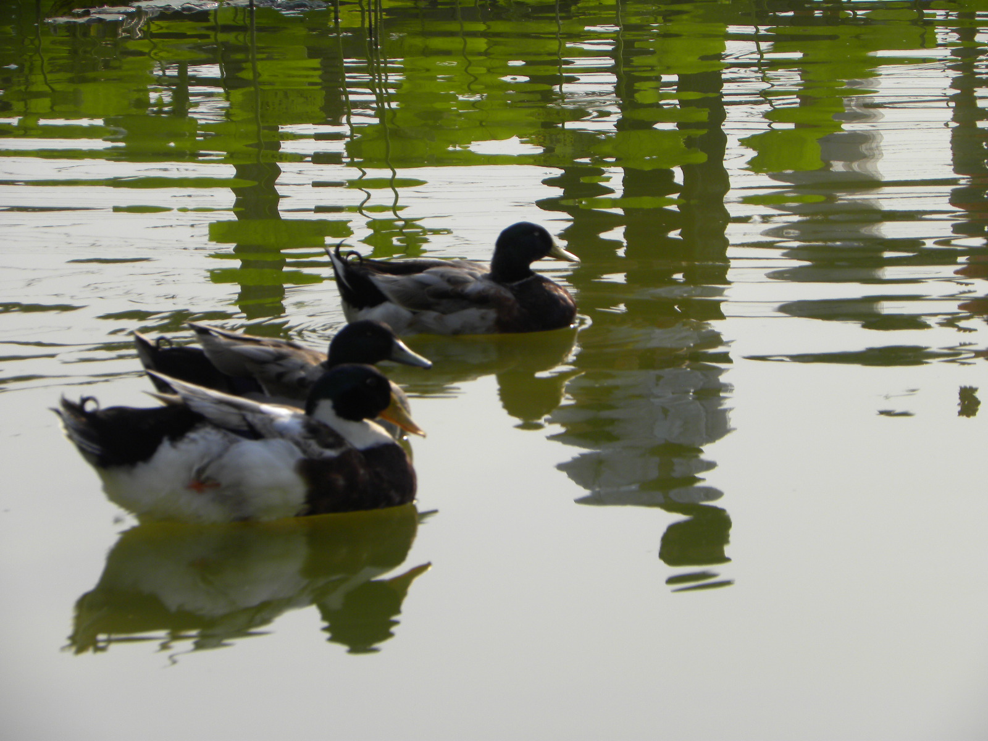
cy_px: 370
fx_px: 7050
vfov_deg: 6.0
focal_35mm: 247
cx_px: 494
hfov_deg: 8.0
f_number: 5.6
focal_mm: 44
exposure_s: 1/344
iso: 64
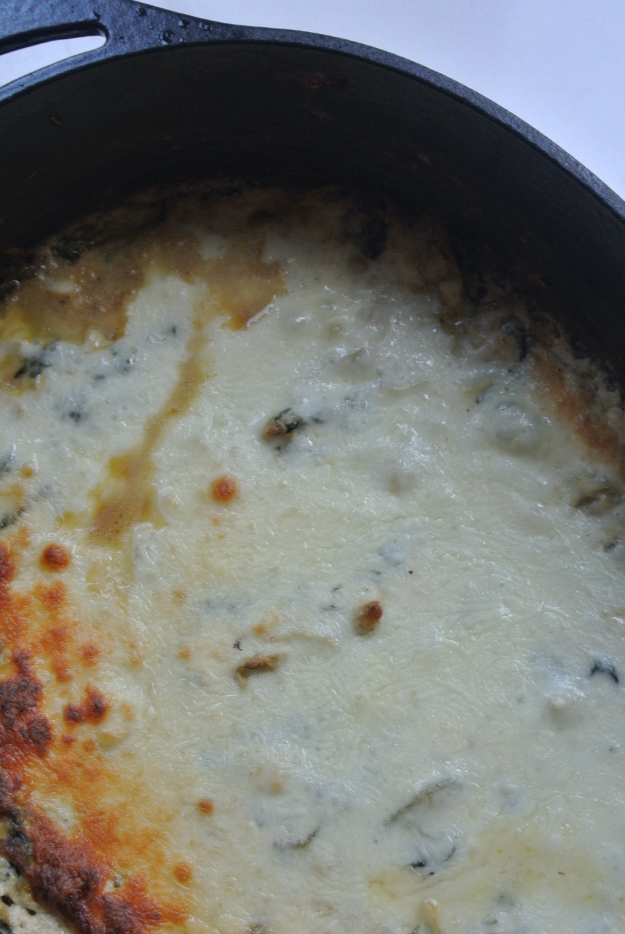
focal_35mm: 65
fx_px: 1688
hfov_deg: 21.0
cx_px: 357
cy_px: 618
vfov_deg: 30.7
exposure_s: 1/100
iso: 200
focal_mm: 17.5
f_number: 4.5
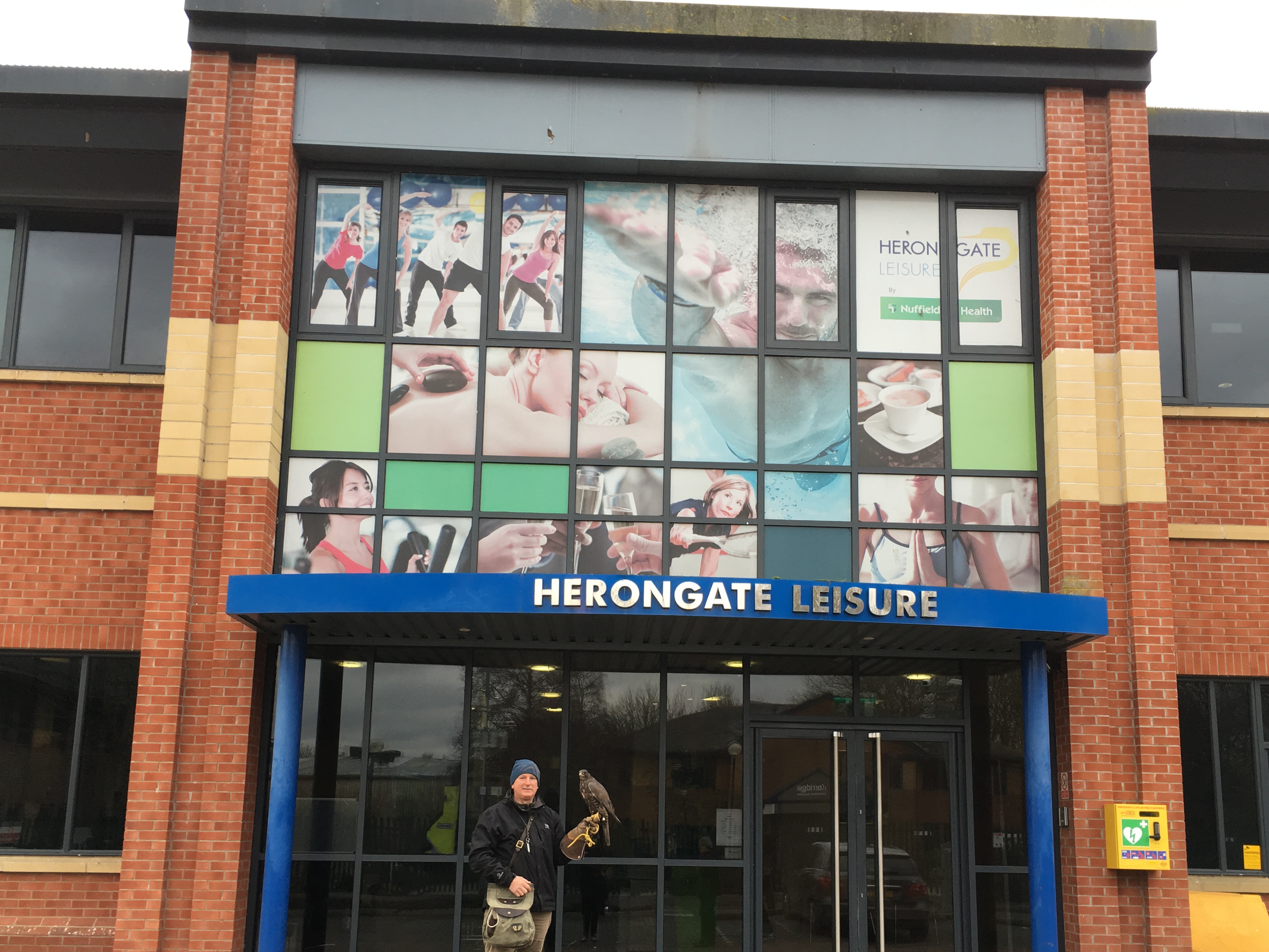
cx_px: 648
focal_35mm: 36
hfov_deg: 51.4
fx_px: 1320
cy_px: 585
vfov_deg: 39.4
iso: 32
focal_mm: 4.15
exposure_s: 1/100
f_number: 2.2
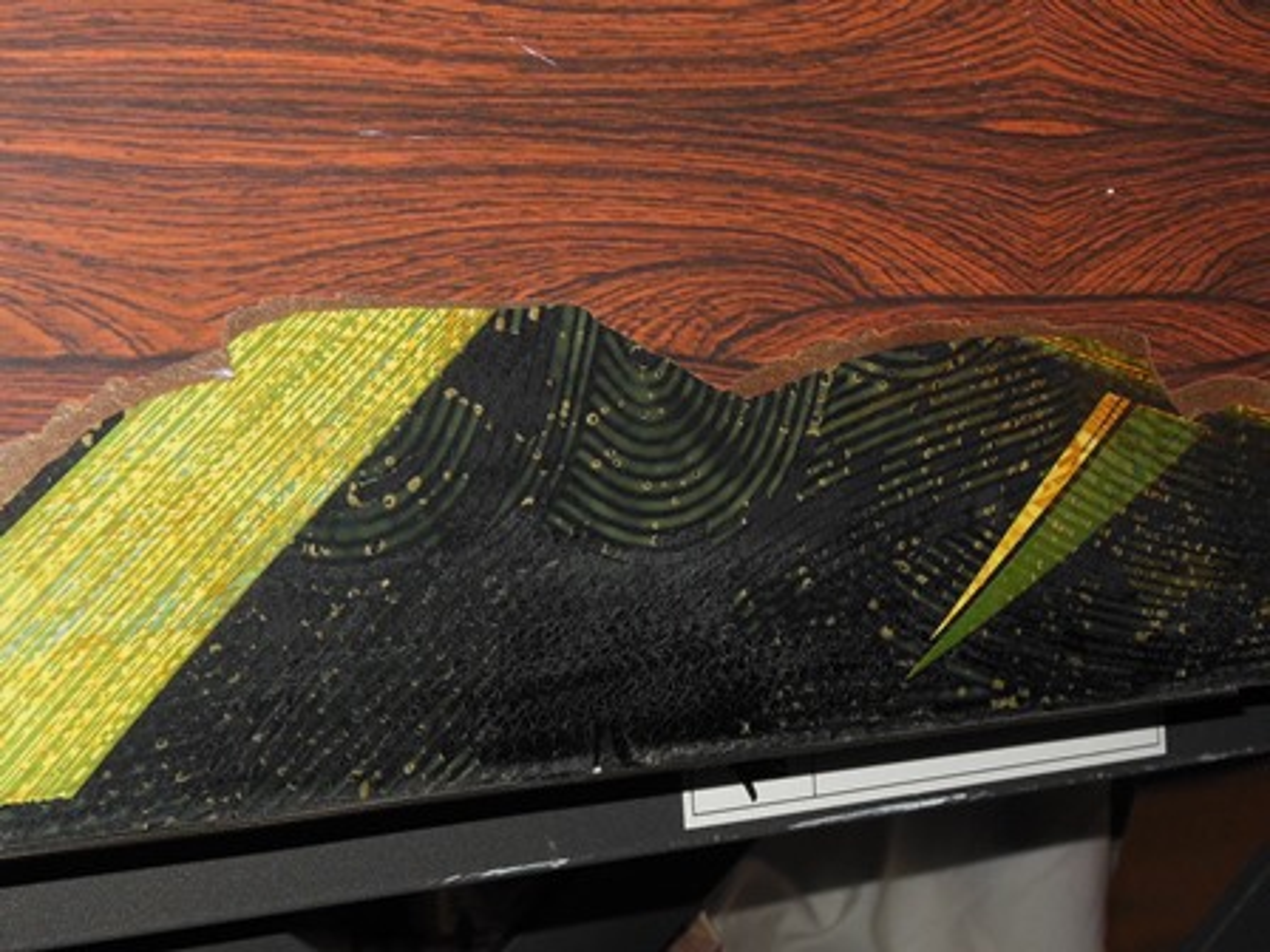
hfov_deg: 43.9
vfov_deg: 33.6
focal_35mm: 43
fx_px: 1578
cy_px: 476
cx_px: 635
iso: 200
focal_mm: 7.7
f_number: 3.8
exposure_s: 1/30
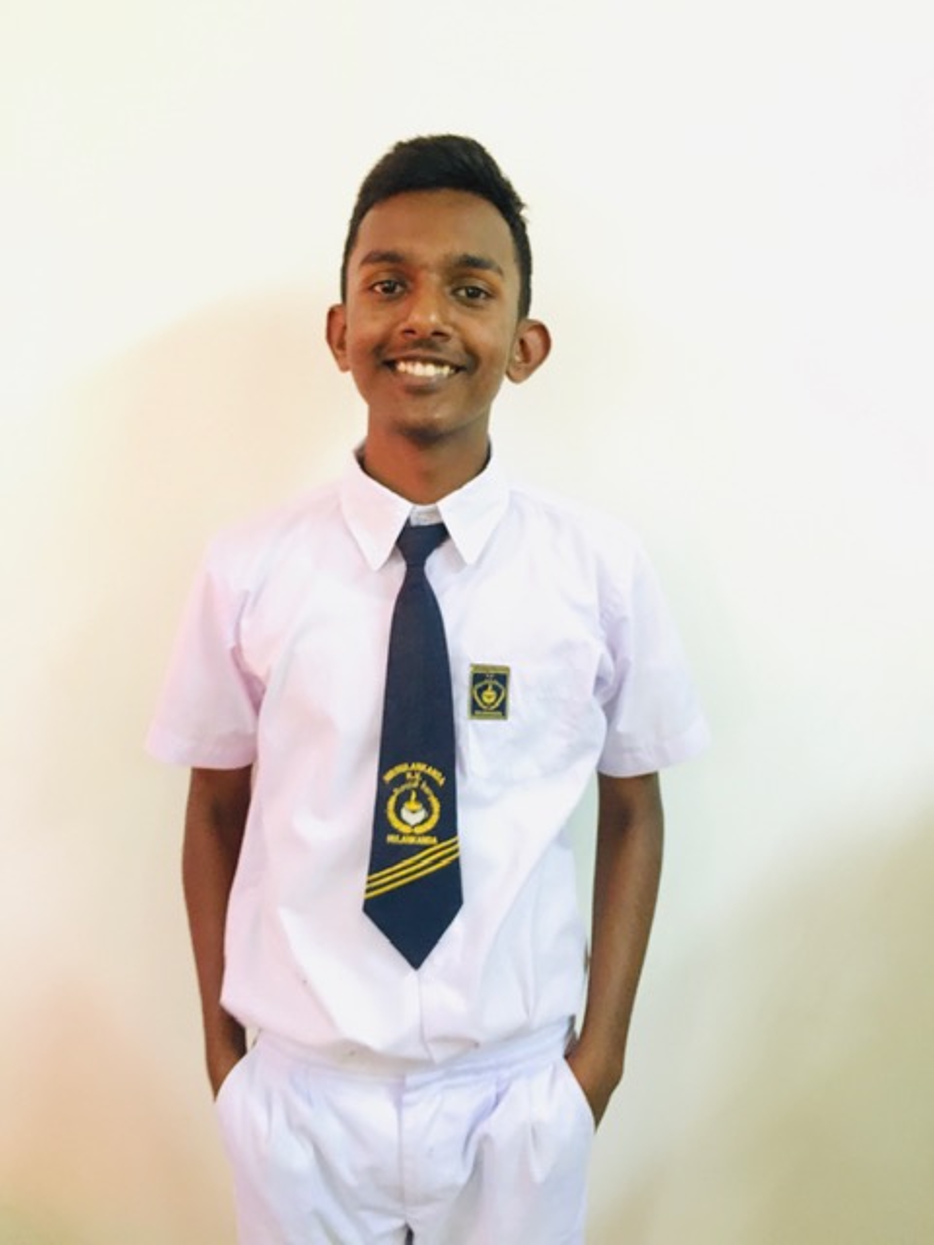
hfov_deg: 48.2
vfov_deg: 61.7
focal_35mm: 29
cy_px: 622
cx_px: 467
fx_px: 1043
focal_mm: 4.15
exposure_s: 1/17
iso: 400
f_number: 2.2
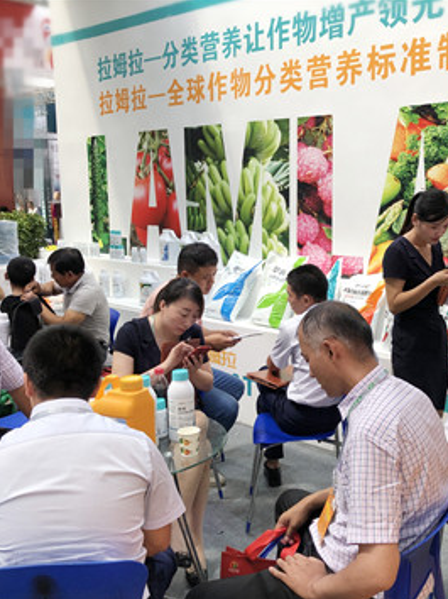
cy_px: 301
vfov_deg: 49.0
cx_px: 308
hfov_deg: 37.2
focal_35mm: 38
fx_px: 657
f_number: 1.8
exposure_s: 1/33
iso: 25
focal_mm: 4
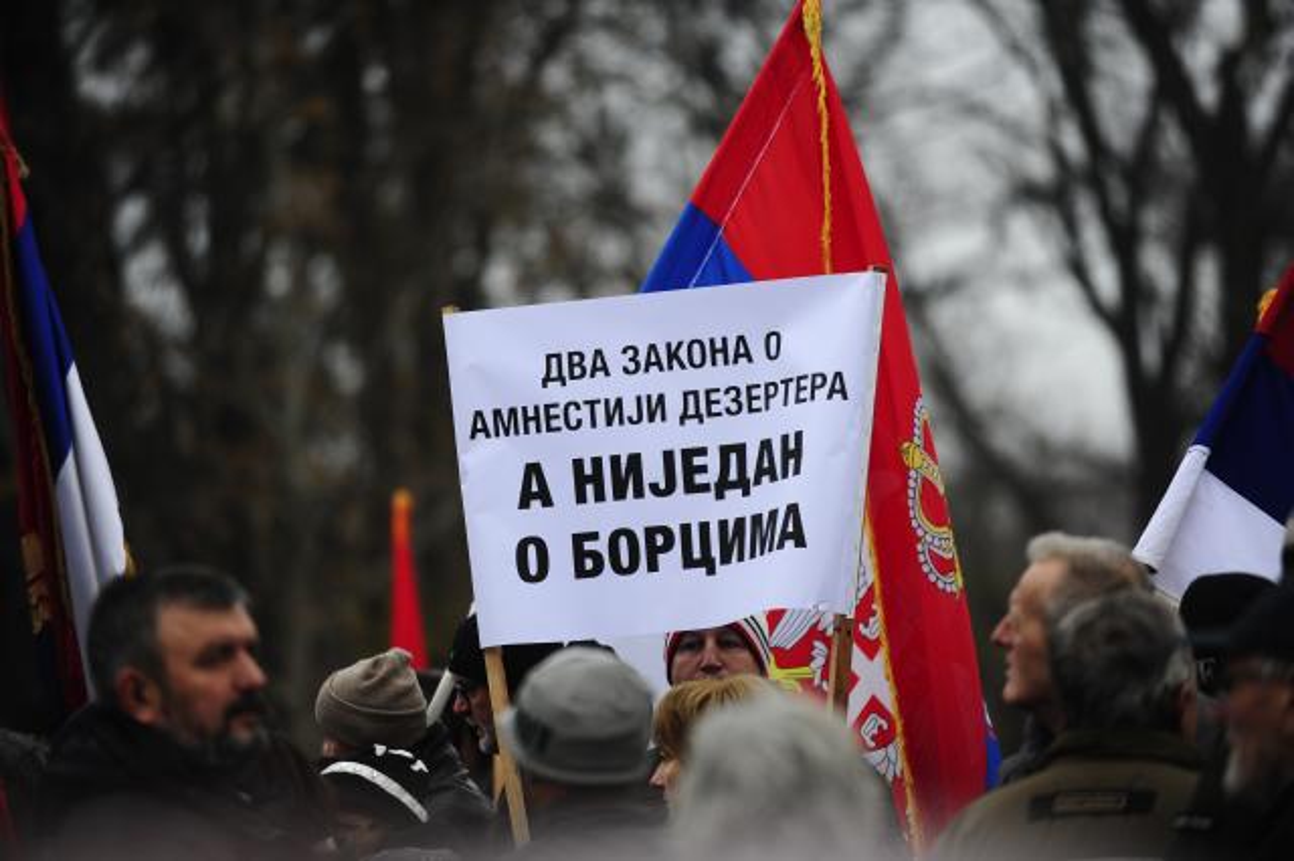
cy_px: 430
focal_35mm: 200
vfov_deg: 6.9
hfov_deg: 10.3
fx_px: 7185
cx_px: 647
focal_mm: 200
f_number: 2.8
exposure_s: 1/500
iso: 400
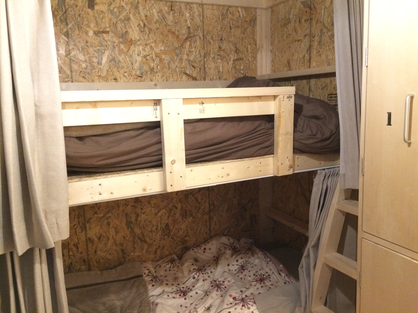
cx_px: 209
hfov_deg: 61.7
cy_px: 156
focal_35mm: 29
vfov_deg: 48.2
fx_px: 350
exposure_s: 1/17
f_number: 2.2
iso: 400
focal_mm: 4.15
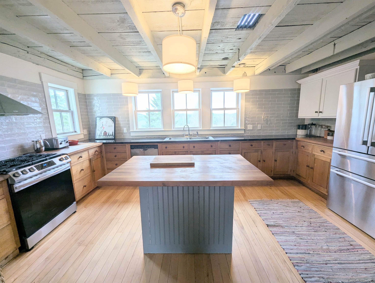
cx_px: 188
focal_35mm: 13
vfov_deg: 90.1
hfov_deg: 106.1
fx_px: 141
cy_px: 142
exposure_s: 1/40
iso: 54
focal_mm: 1.95
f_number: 2.2
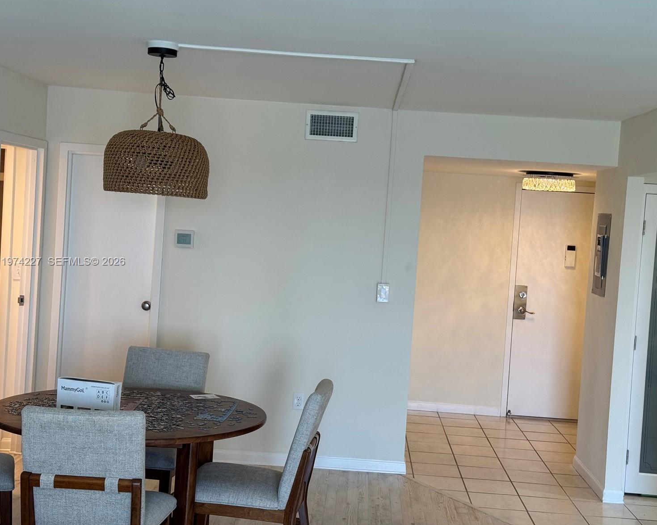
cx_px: 343
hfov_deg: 36.6
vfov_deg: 29.7
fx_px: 992
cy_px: 262
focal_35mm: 51
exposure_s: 1/120
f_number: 1.78
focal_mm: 6.76
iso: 100
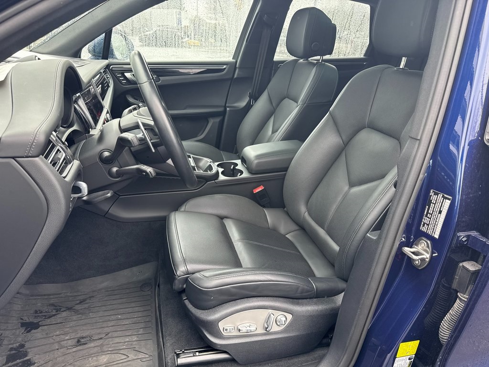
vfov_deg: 56.8
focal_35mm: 24
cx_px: 244
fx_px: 339
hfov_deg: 71.6
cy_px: 184
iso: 160
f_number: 1.78
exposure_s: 1/121
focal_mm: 6.76
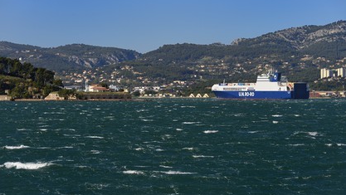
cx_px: 173
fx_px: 1404
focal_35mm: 153
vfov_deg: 7.9
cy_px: 107
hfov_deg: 14.0
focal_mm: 145
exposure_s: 1/800
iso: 200
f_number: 7.1
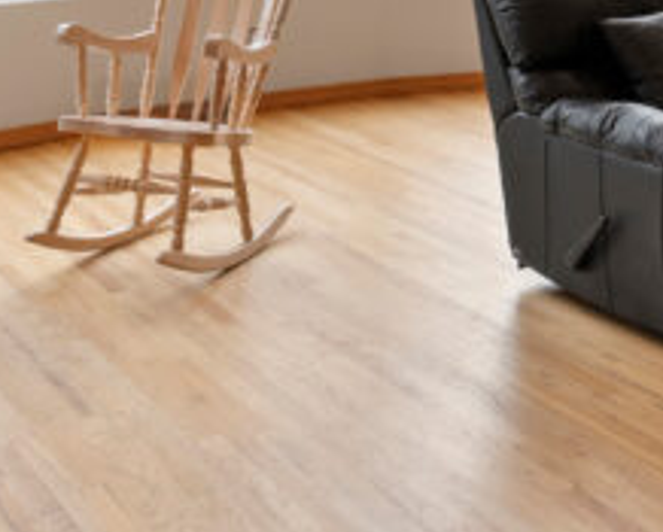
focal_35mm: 66
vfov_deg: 20.9
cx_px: 471
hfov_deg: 28.4
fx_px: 1297
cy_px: -181
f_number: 8
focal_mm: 10
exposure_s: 1/6
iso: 400
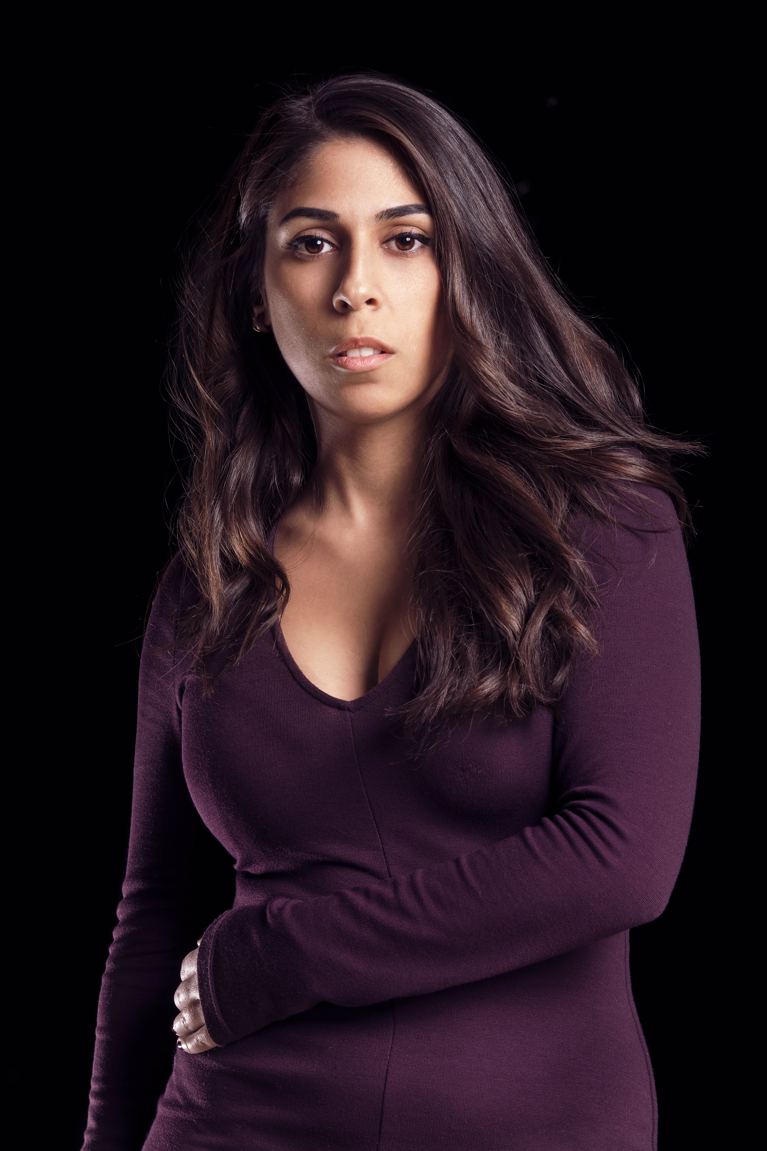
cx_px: 384
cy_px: 576
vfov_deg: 13.7
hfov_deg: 9.1
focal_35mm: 150
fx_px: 4793
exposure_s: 1/125
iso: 100
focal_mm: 100
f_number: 8
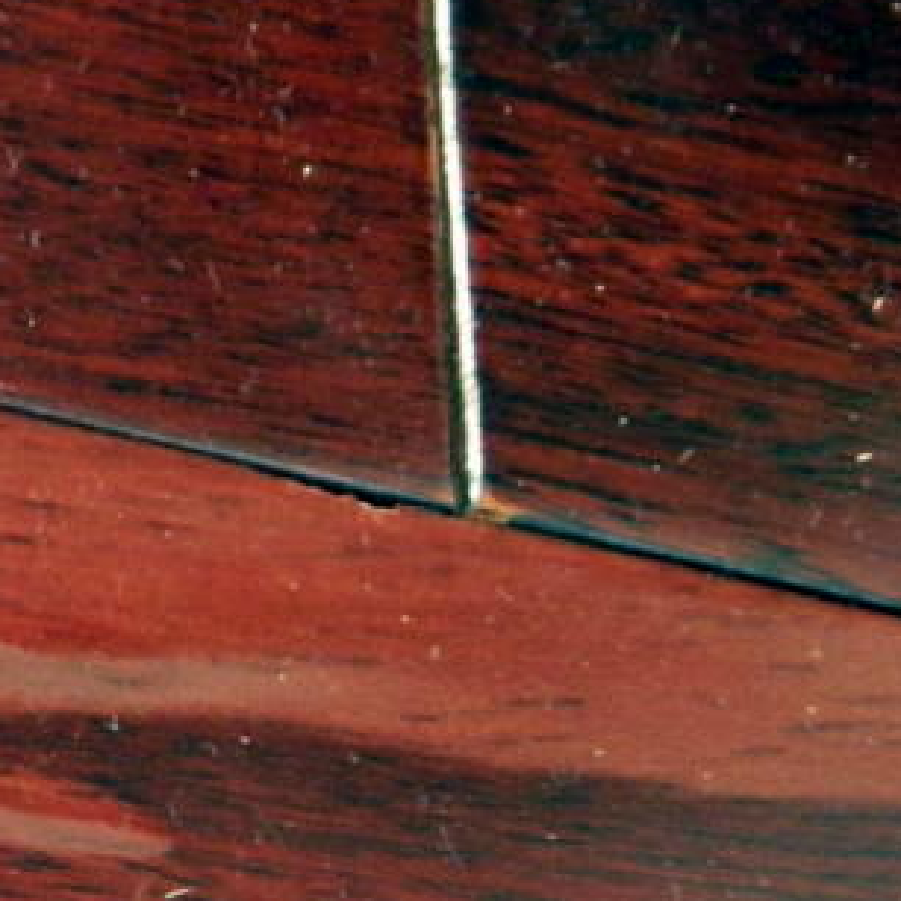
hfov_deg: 12.0
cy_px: 898
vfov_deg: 12.4
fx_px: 4093
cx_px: -448
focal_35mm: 139
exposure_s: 1/10
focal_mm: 8.4
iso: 400
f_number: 3.6
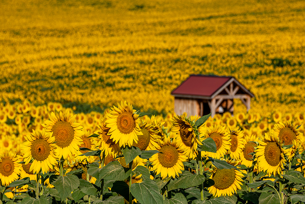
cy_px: 102
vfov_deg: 6.1
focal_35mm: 225
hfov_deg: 9.1
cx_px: 152
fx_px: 1906
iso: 100
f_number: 8
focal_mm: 150
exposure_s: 1/400
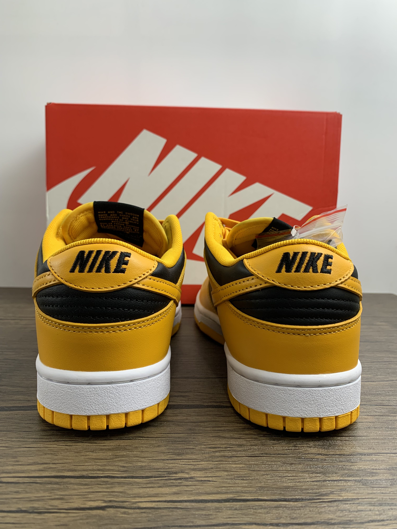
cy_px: 264
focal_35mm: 26
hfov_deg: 53.1
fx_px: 398
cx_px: 198
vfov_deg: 67.3
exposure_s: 1/121
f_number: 1.8
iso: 64
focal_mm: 4.25
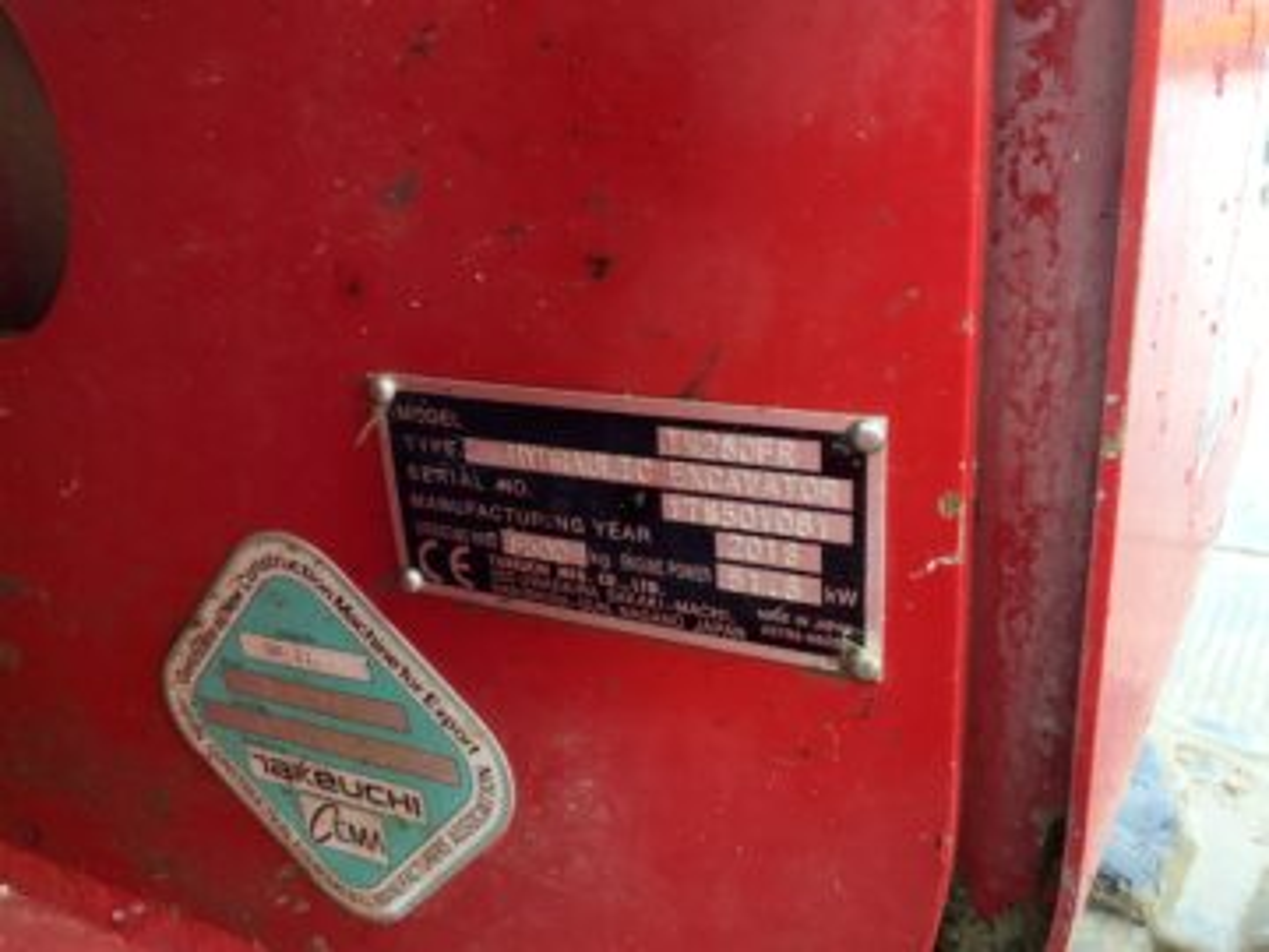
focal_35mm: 29
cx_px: 634
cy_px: 476
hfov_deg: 61.7
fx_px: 1063
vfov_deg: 48.2
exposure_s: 1/60
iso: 250
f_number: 1.8
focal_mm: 3
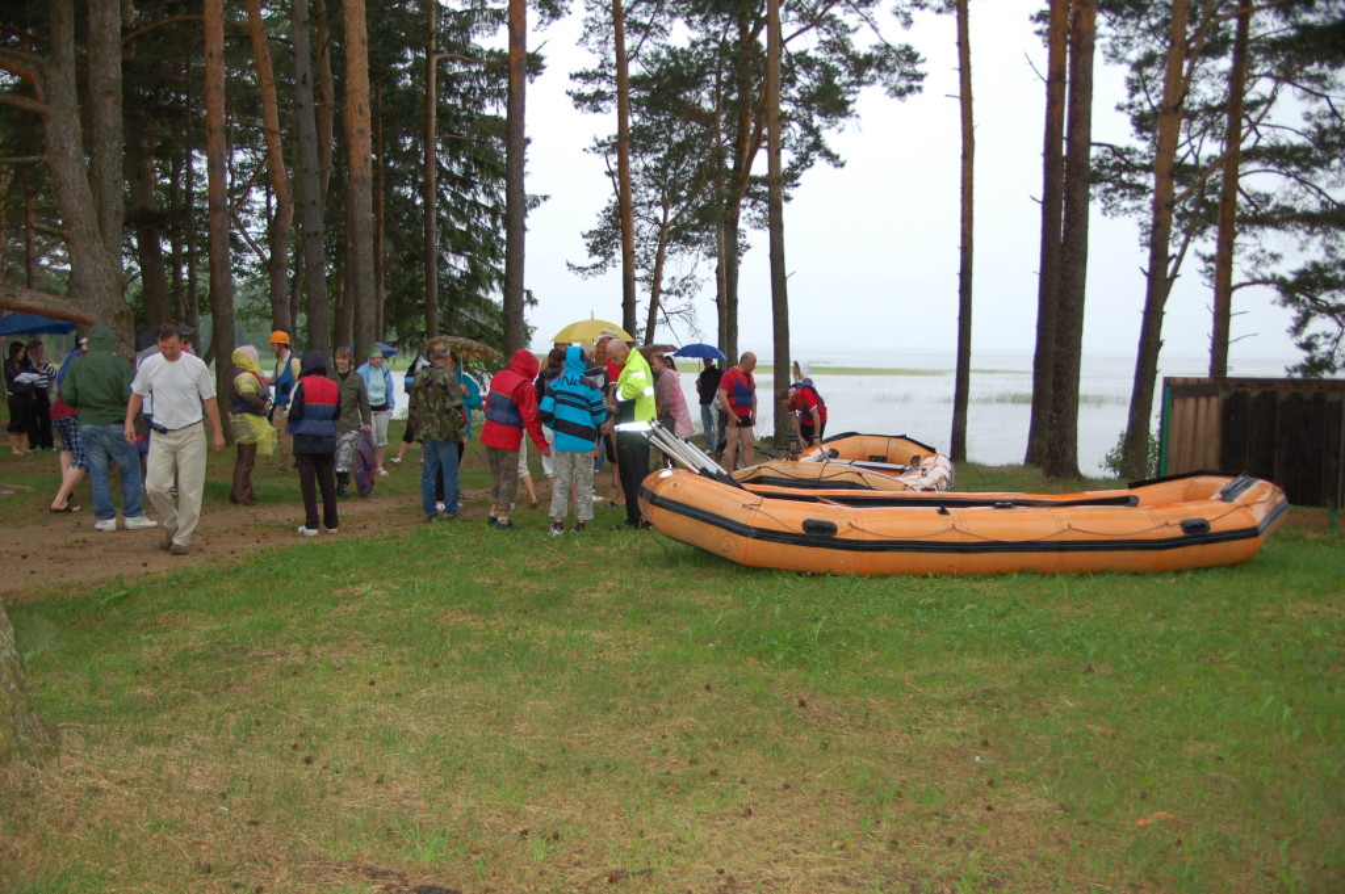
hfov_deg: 55.1
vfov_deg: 38.3
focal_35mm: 34
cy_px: 447
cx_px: 672
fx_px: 1288
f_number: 3.8
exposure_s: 1/320
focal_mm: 23
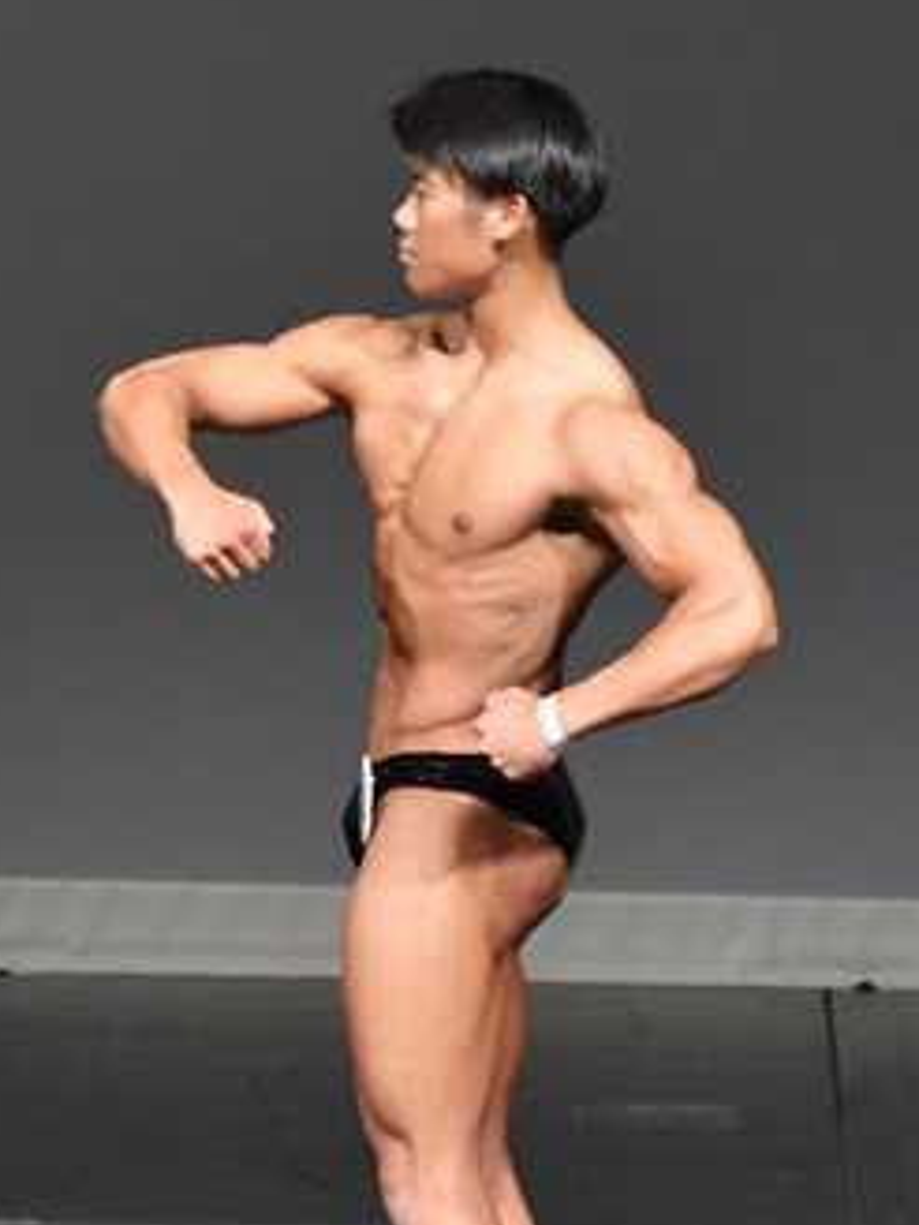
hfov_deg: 2.1
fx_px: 25309
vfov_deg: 2.8
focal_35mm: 715
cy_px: 814
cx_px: 342
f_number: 5.6
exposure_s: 1/400
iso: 5000
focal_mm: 210
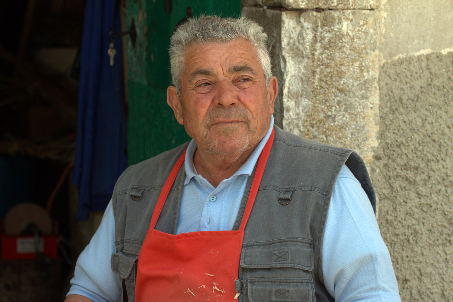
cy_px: 152
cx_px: 226
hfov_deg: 13.1
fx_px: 1975
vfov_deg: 8.7
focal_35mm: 157
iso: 100
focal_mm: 100
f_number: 4.5
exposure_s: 1/125
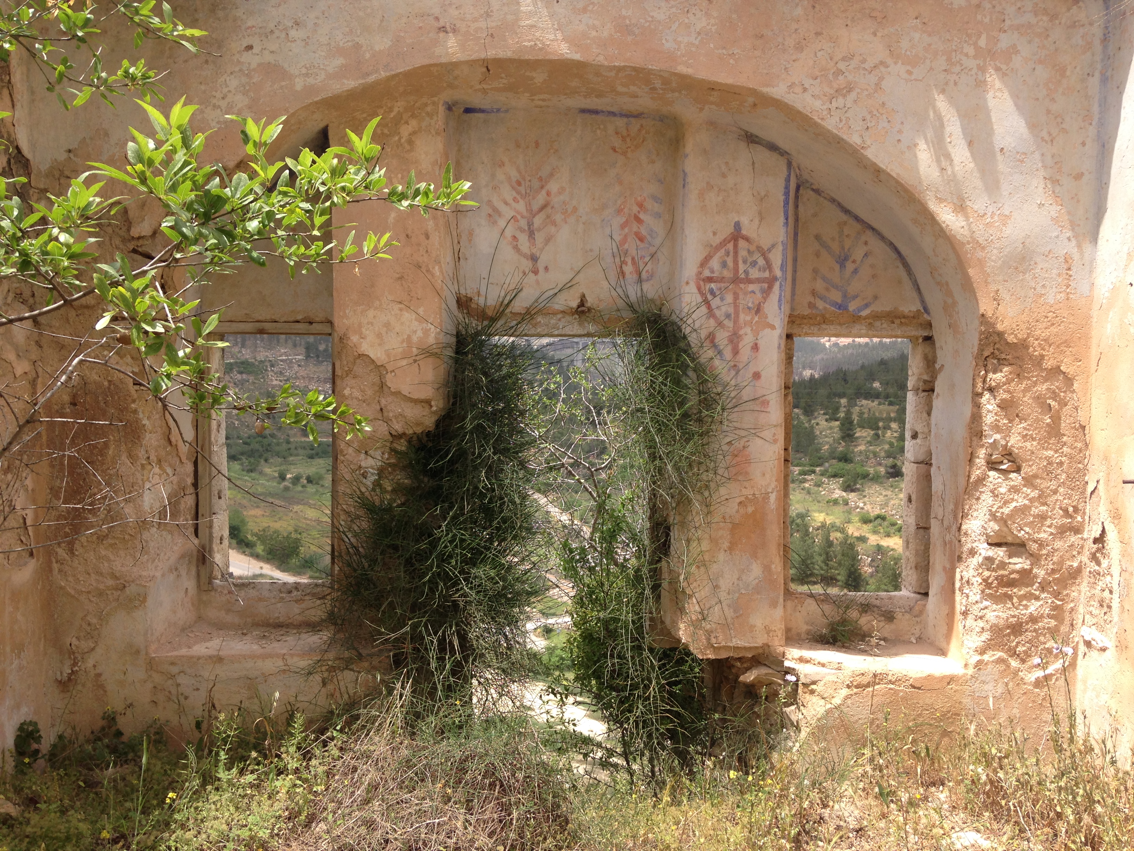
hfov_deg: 55.4
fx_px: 1081
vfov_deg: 42.9
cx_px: 567
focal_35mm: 33
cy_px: 426
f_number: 2.4
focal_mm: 4.12
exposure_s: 1/903
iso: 50
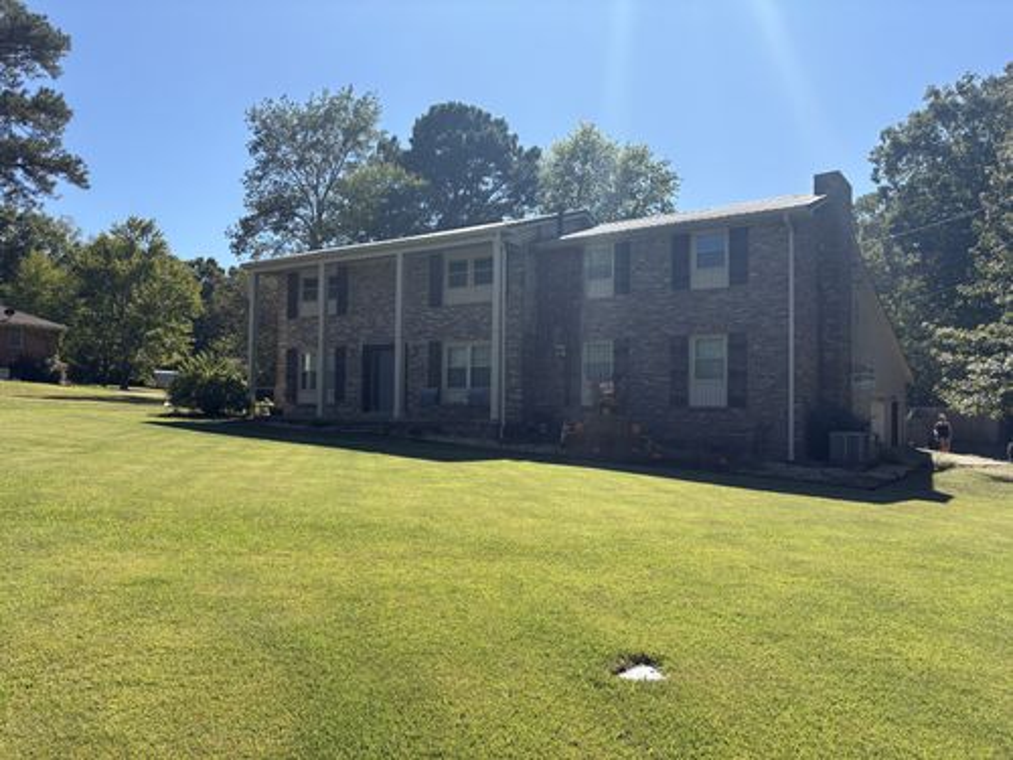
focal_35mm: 26
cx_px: 506
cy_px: 380
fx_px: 761
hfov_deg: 67.3
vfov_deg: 53.1
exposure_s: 1/2985
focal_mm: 5.96
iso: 50
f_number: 1.6
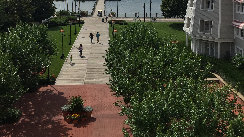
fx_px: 278
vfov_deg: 25.9
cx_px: 120
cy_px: -8
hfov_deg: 47.4
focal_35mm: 43
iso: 32
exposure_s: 1/5650
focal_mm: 4.15
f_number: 2.2
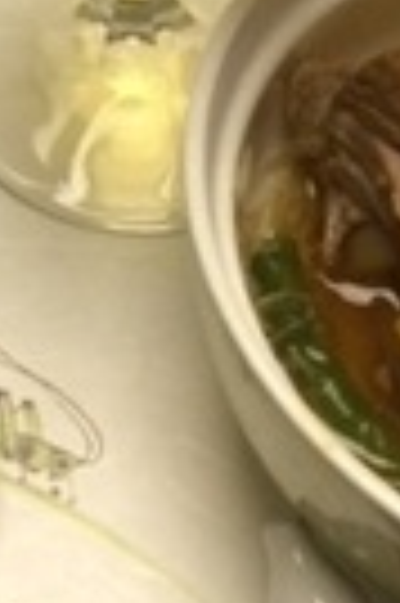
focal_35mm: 124
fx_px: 2072
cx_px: -196
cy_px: -259
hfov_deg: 10.6
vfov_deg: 15.4
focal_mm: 4.12
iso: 125
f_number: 2.2
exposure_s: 1/33
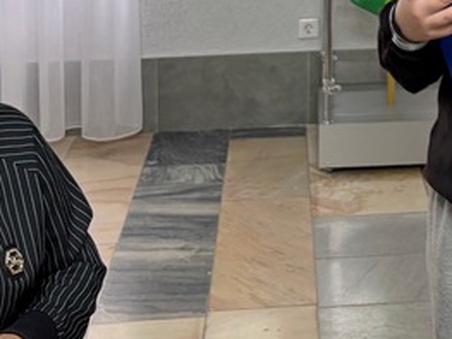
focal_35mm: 99
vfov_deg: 13.8
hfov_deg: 19.0
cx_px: 512
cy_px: -210
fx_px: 1292
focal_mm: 5.96
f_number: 1.6
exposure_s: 1/50
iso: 80
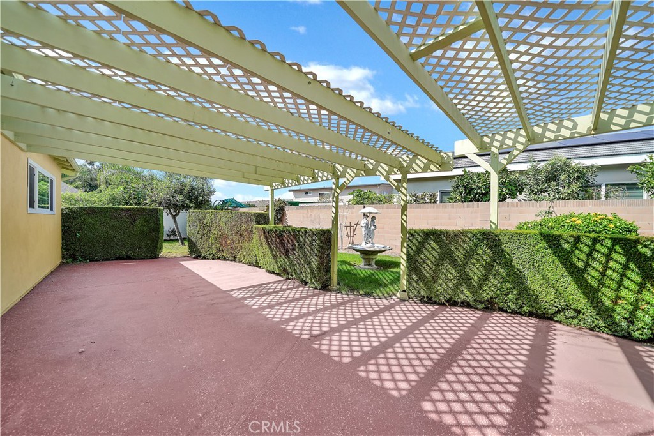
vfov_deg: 90.0
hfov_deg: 112.6
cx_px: 327
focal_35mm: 12
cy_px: 218
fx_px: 218
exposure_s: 1/500
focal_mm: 12
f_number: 4
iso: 100
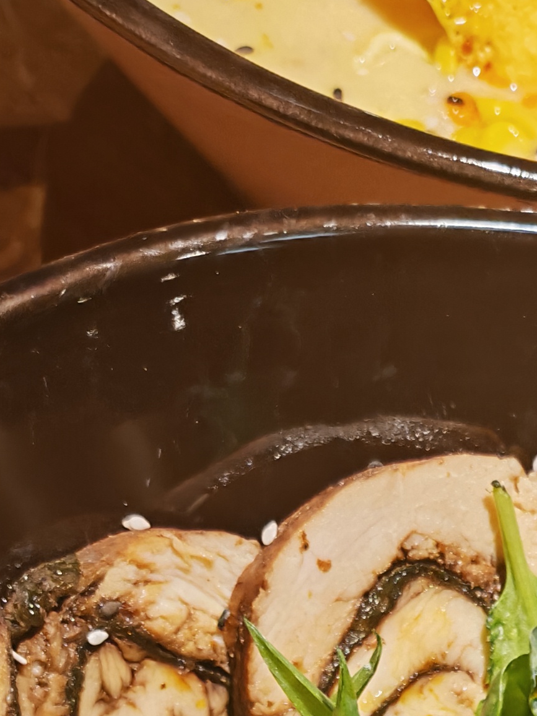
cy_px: 1118
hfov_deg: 16.9
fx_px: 1759
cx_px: 556
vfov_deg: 19.6
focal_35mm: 85
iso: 100
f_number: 2
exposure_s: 1/100
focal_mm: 6.83
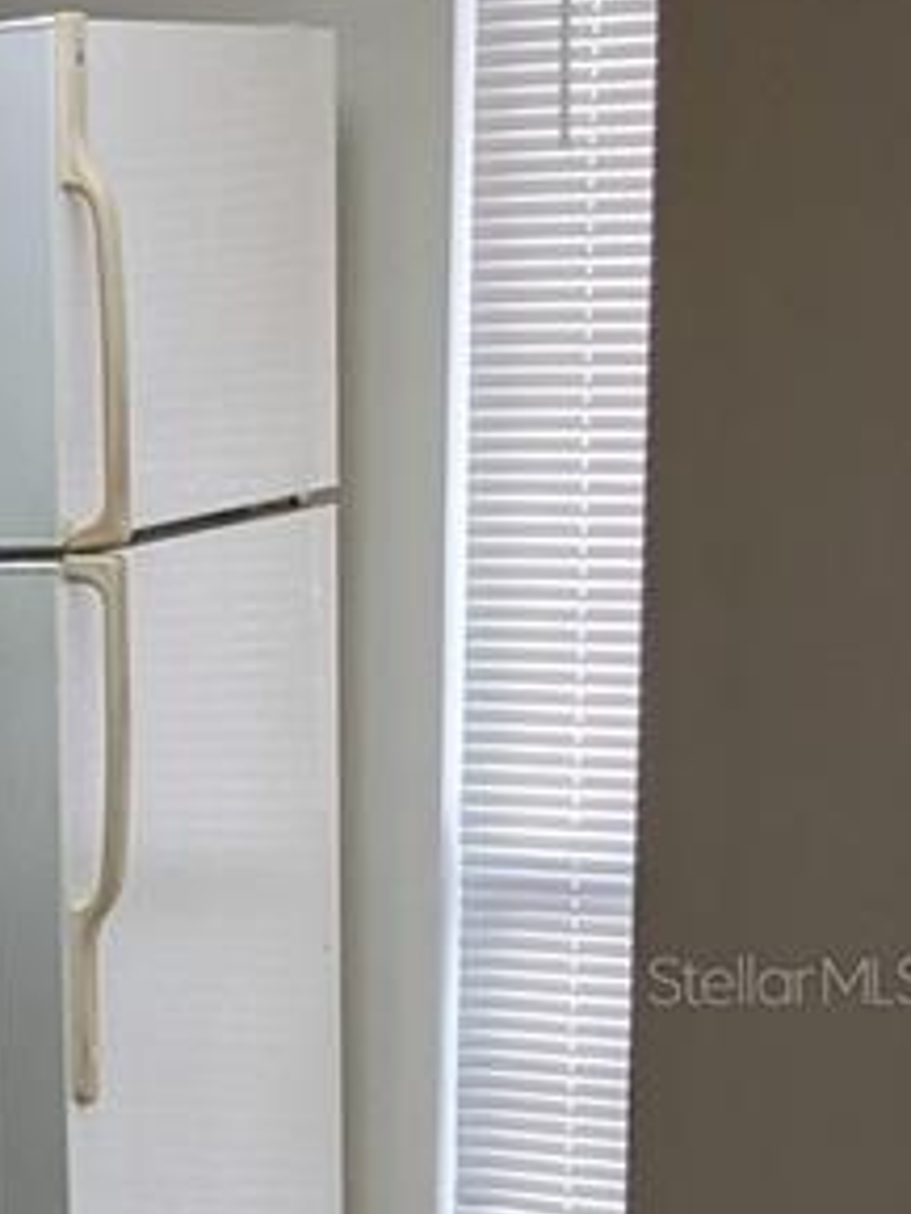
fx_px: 3927
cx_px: -945
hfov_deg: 11.8
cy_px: 979
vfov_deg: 17.4
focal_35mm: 112
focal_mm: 4.44
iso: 83
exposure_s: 1/59.9
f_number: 1.8
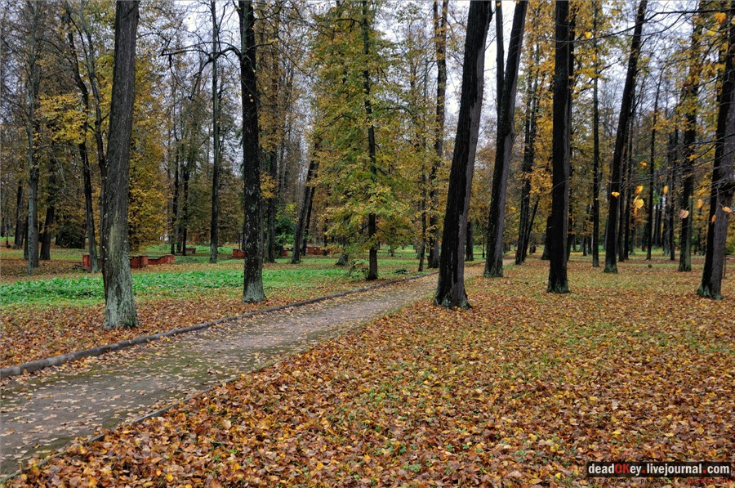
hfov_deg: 53.2
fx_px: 734
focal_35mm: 36
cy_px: 244
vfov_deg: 36.8
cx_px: 368
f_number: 7.1
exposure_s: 1/160
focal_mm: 24
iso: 500
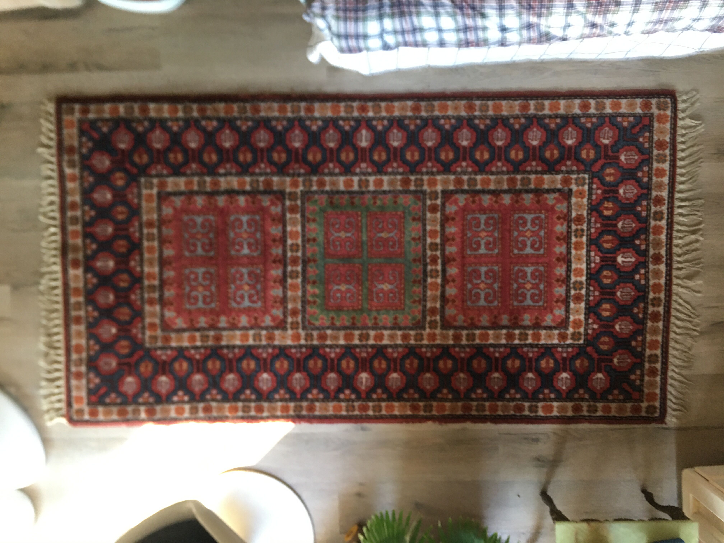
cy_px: 272
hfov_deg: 61.7
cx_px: 362
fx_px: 607
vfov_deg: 48.2
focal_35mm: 29
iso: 64
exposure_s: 1/17
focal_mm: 4.15
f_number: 2.2
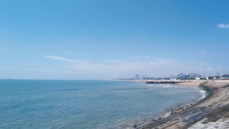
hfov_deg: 62.8
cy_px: 67
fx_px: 182
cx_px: 151
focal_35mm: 30
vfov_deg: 39.0
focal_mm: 2.26
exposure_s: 1/1667
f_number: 2.2
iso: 50
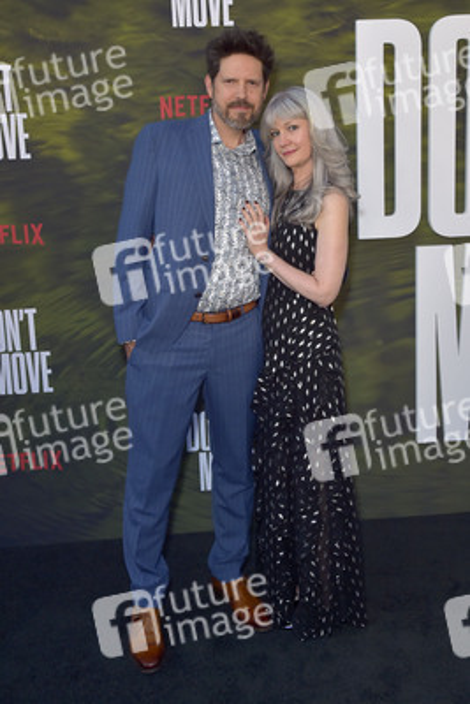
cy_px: 352
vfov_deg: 50.7
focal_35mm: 38
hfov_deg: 35.1
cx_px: 235
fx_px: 743
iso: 800
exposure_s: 1/200
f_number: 6.3
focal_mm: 38
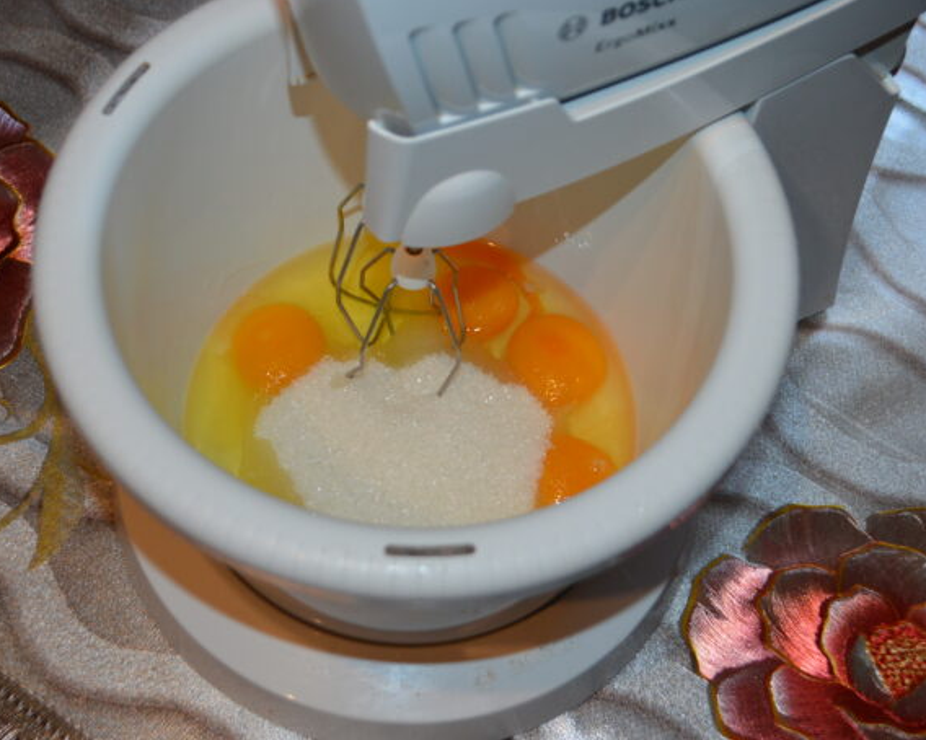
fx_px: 1425
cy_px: 363
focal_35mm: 52
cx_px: 432
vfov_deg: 29.1
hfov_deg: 36.0
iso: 500
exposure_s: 1/60
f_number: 4.5
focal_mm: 30
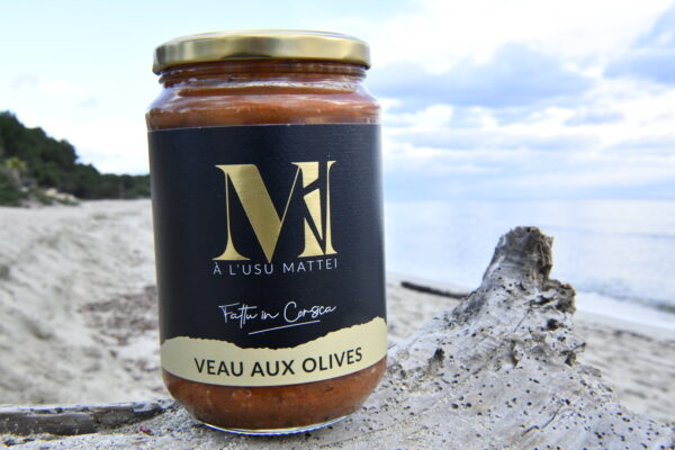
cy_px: 225
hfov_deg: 48.5
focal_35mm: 40
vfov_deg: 33.4
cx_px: 338
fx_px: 750
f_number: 22
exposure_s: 1/60
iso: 1250
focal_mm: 40
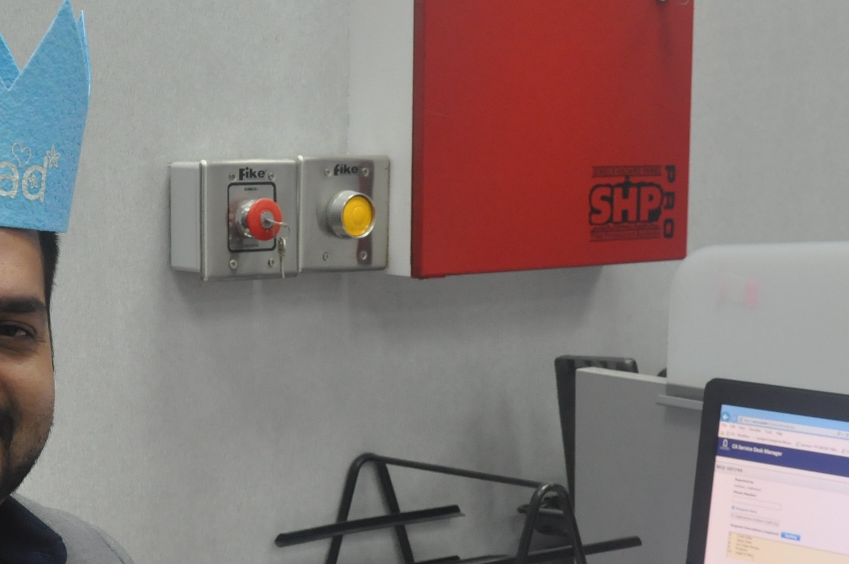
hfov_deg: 22.3
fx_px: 2144
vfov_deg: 14.9
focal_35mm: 91
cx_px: 275
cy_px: 398
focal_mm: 24
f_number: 6.3
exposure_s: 1/40
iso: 800
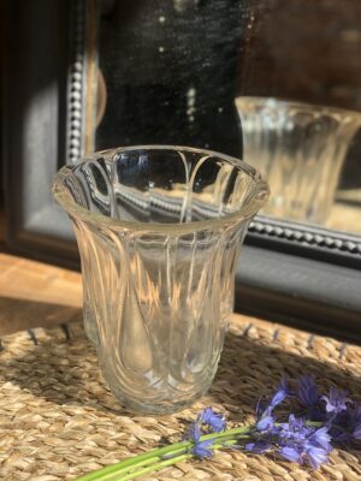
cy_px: 240
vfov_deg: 36.8
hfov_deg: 28.0
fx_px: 723
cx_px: 180
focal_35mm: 52
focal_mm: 6
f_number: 2.4
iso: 16
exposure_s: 1/333
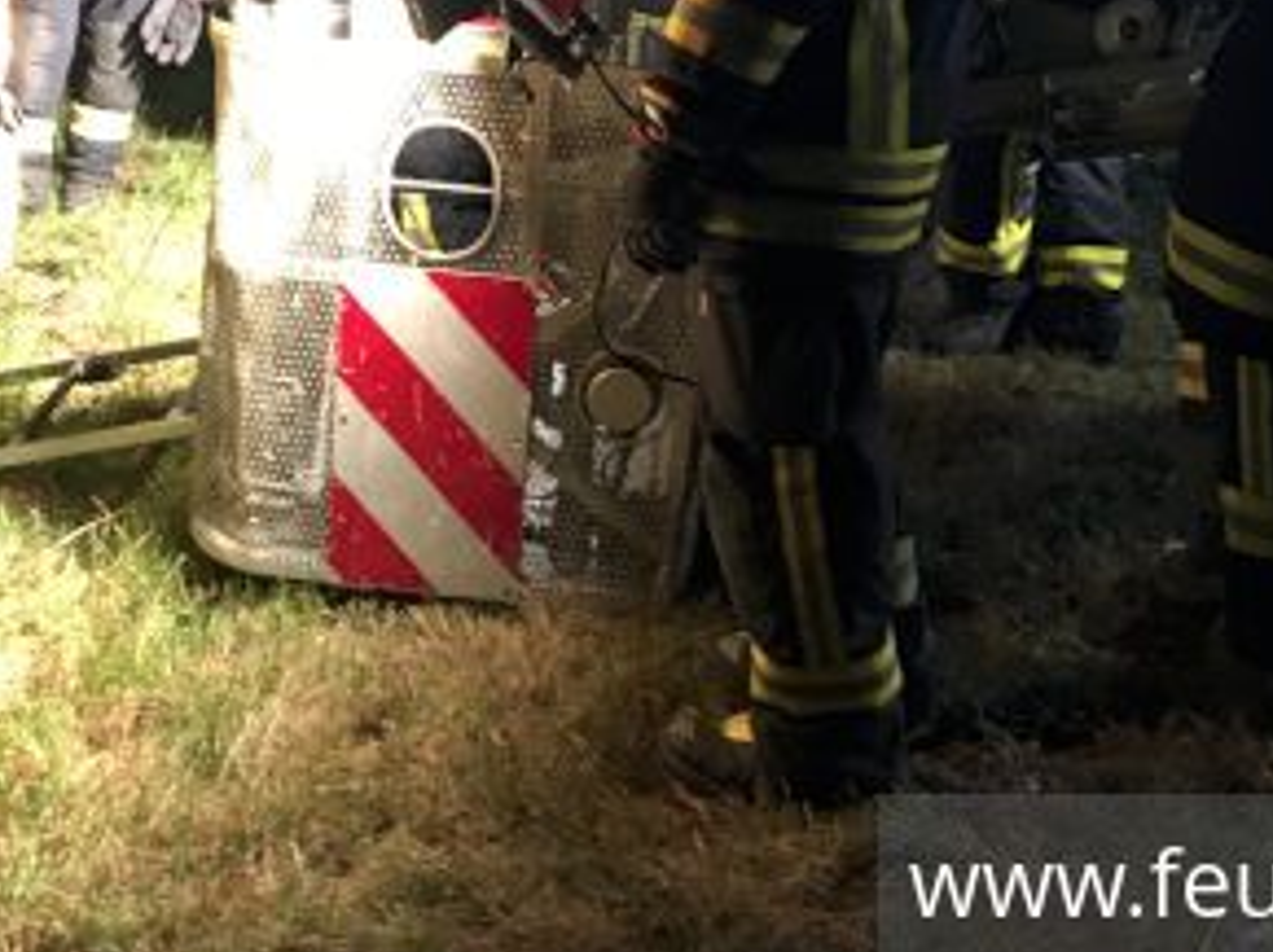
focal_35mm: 65
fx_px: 2388
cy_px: -86
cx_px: 509
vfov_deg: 21.4
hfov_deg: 29.8
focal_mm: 4.15
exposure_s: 1/20
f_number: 2.2
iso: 200
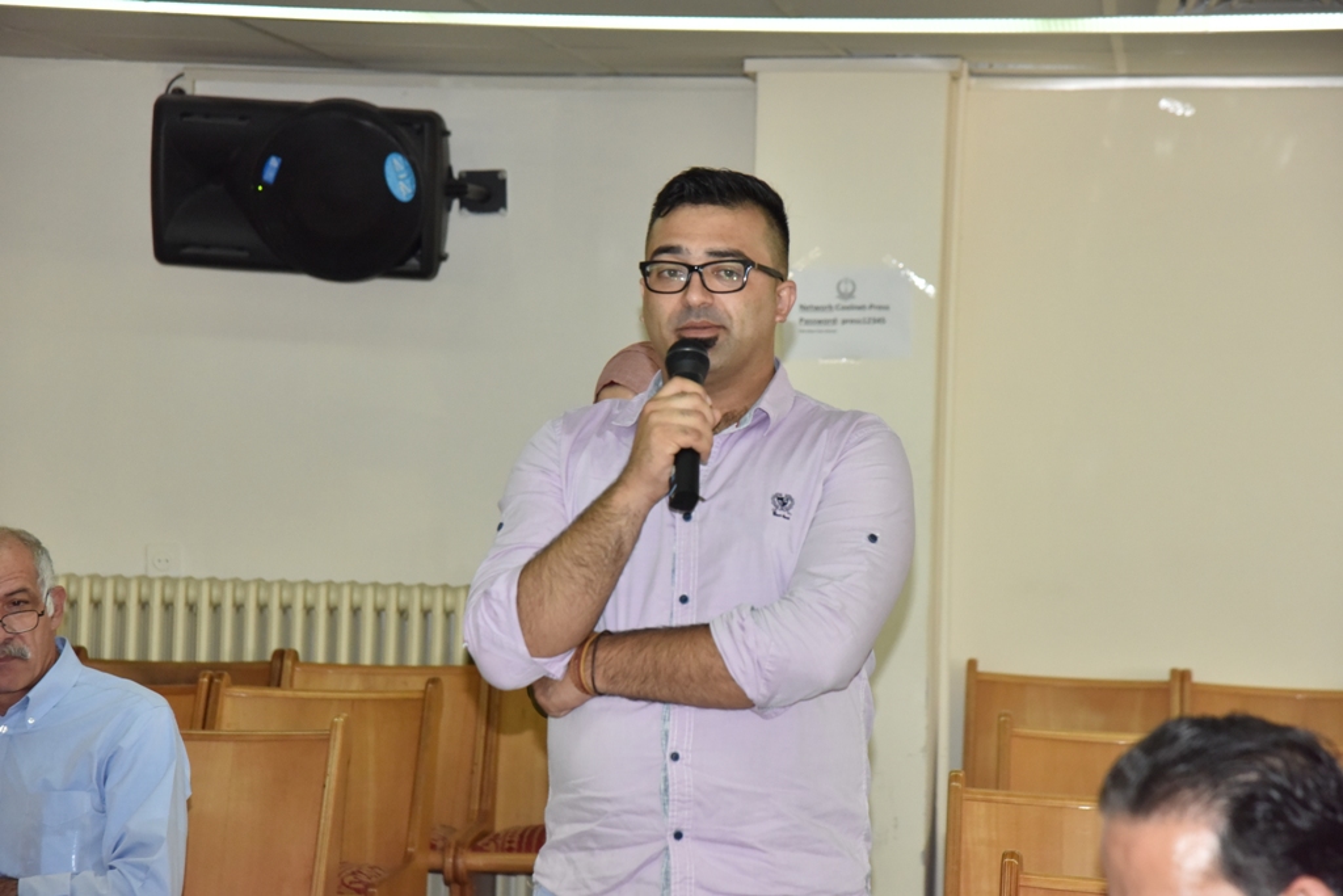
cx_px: 672
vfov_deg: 13.0
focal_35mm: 105
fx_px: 3917
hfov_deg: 19.5
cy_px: 448
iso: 2500
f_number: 6.3
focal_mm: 105
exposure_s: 1/200
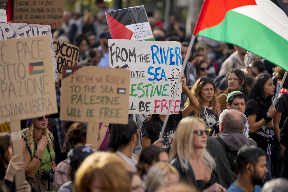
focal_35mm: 135
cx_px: 144
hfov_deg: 15.2
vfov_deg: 10.2
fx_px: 1080
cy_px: 96
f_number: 1.8
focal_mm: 135
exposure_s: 1/4000
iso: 160
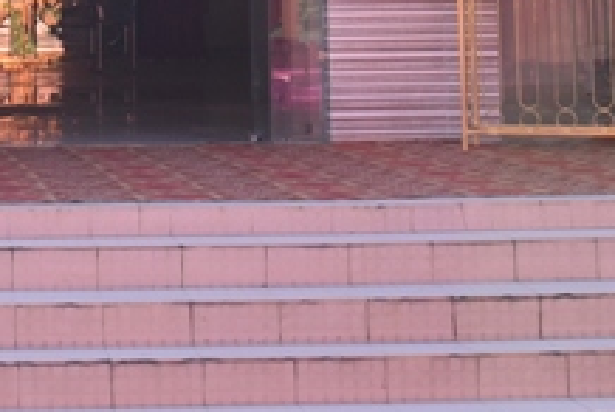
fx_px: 2292
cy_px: -365
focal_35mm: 134
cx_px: 49
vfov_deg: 9.7
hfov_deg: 15.1
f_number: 10
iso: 200
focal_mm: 27
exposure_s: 1/125
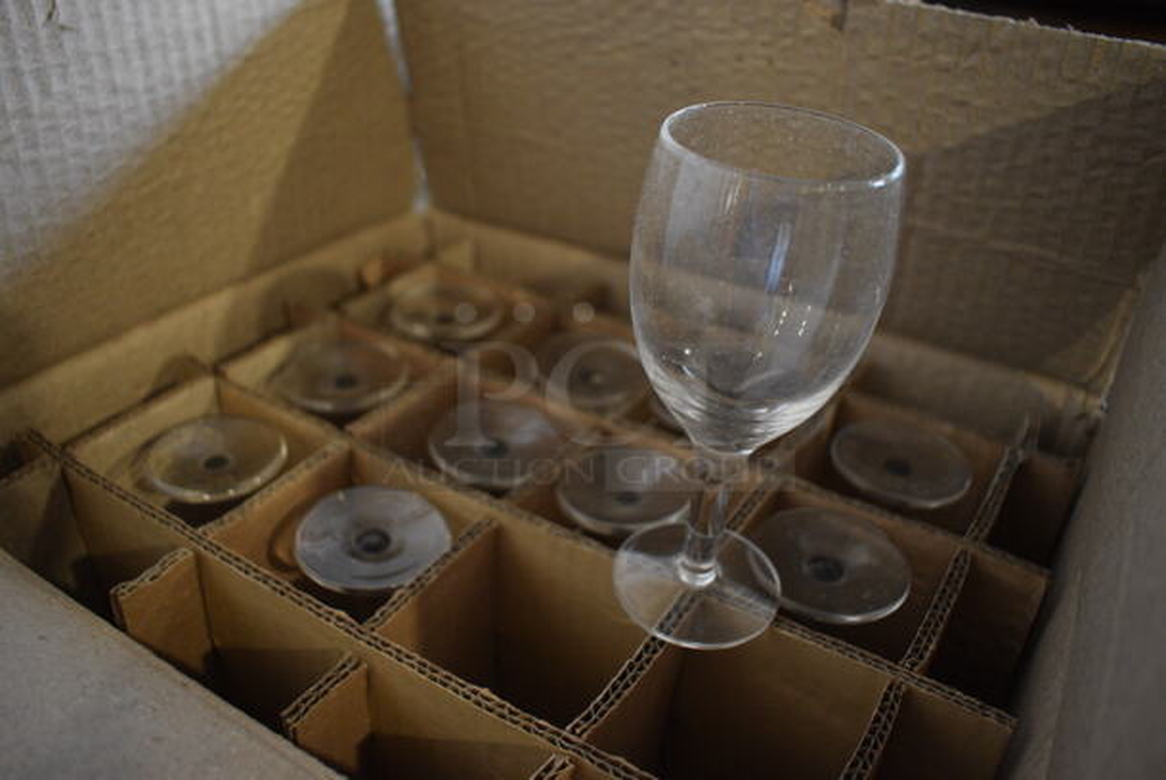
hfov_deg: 61.9
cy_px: 390
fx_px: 973
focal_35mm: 30
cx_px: 583
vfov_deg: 43.7
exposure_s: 1/125
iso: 1800
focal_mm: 20
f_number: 3.5
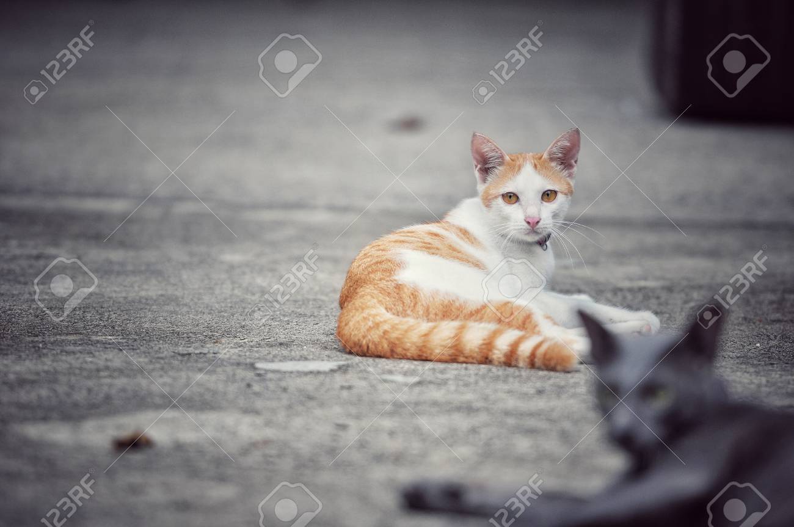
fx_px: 6442
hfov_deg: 7.1
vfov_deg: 4.7
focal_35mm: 292
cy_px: 264
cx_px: 397
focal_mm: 195
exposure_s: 1/500
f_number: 2.8
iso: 400
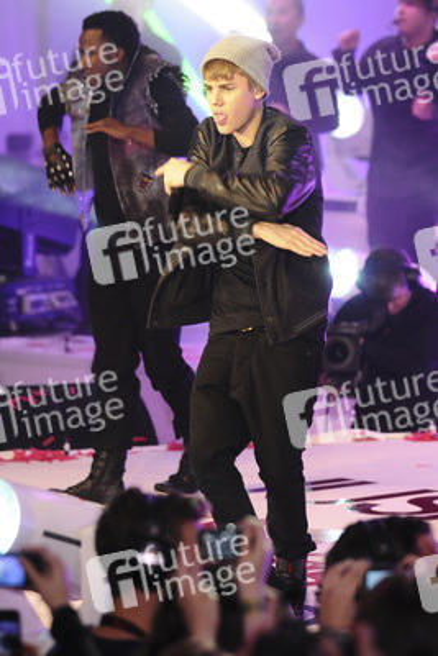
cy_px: 328
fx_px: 3282
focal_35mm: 180
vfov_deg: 11.4
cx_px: 219
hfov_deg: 7.6
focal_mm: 120
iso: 640
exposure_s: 1/200
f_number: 2.8
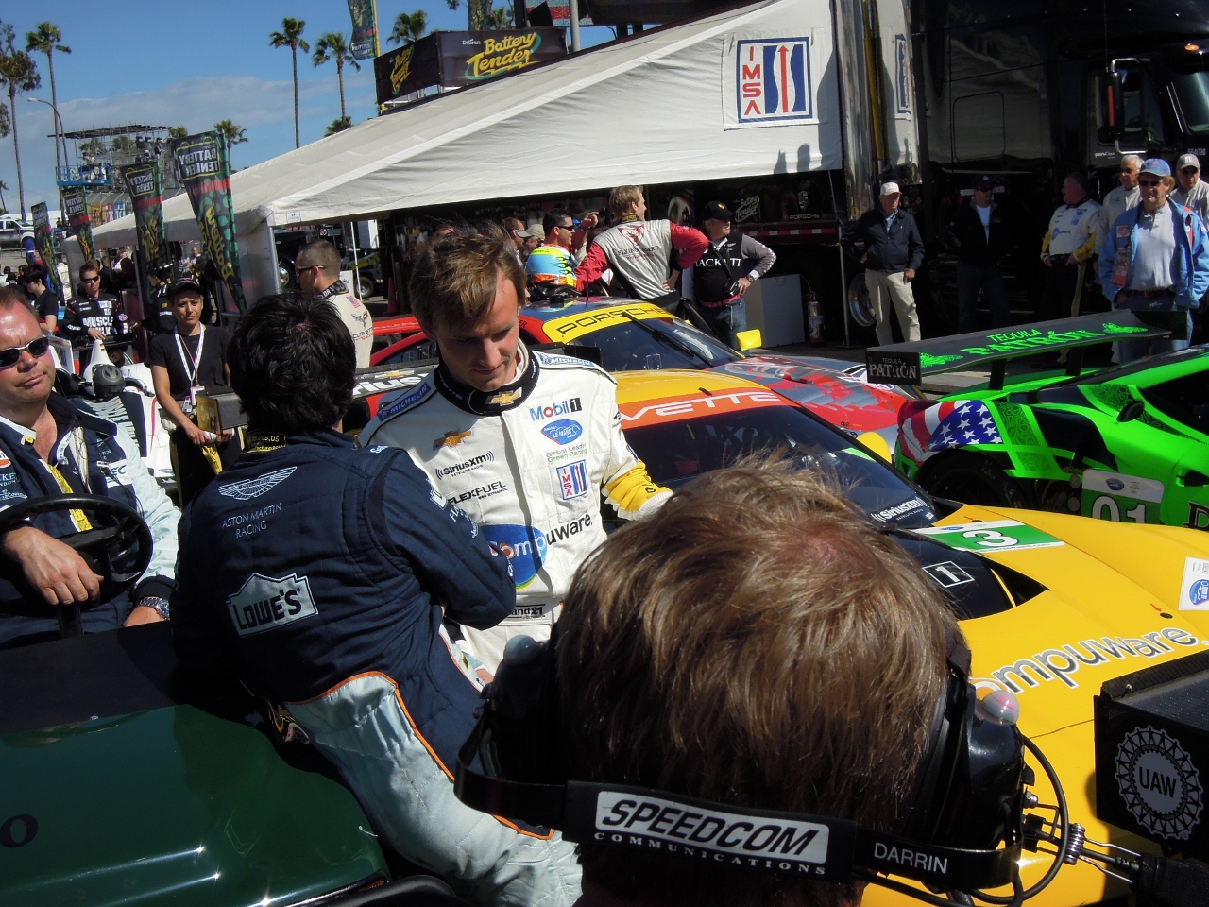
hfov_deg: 42.1
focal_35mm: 45
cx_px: 604
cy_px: 454
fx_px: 1572
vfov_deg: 32.2
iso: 160
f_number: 4.5
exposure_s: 1/1600
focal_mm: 8.1
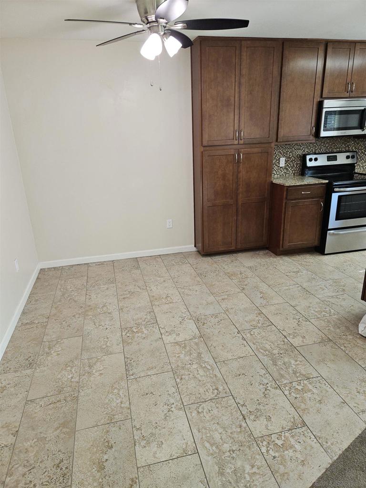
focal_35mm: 23
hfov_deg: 58.9
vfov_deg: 73.9
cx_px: 183
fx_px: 324
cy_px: 244
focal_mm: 5.4
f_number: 1.8
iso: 80
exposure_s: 1/60
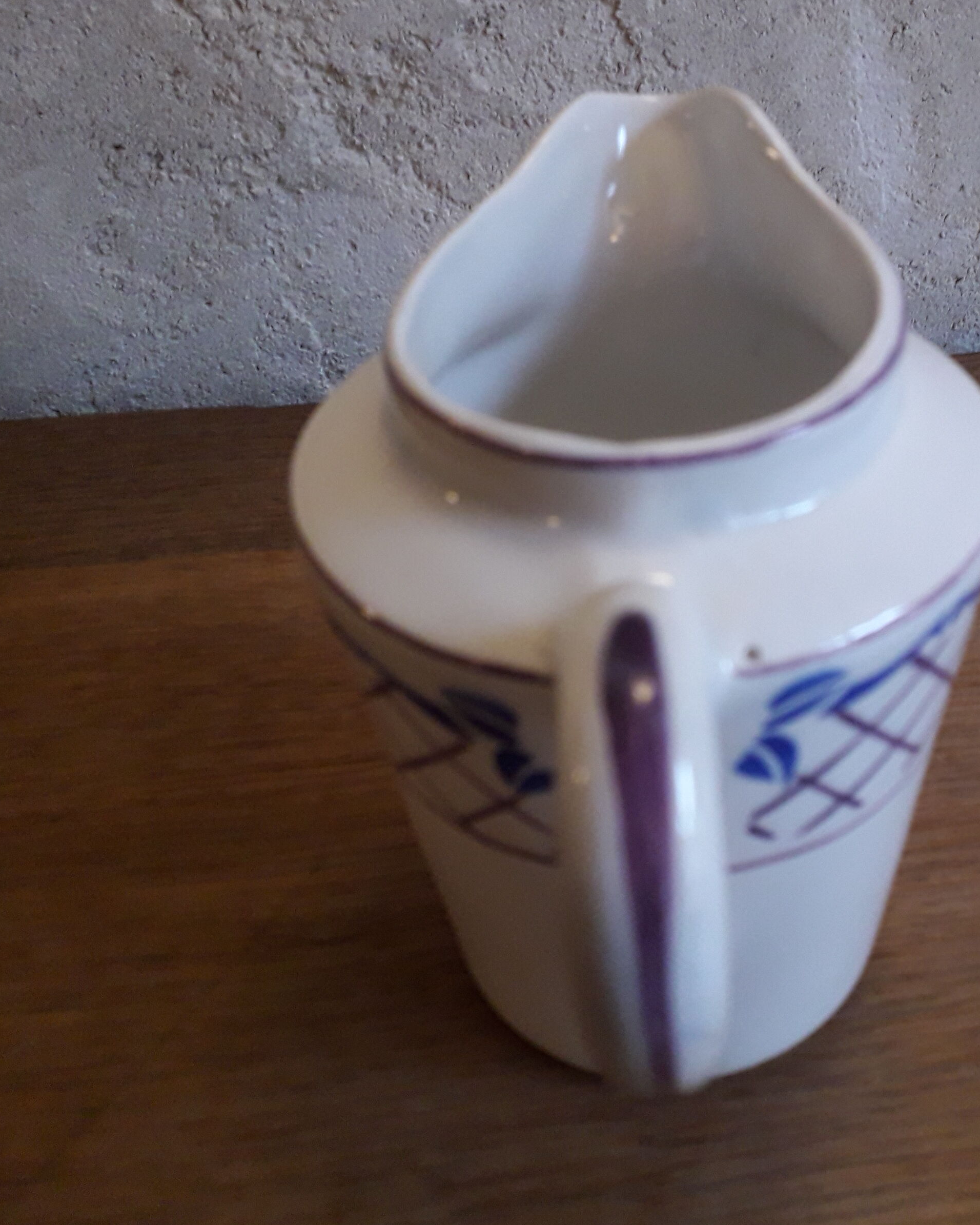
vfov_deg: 50.3
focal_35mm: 36
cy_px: 624
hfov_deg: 40.7
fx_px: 1305
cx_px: 640
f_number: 1.9
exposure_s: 1/25
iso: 200
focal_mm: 3.6
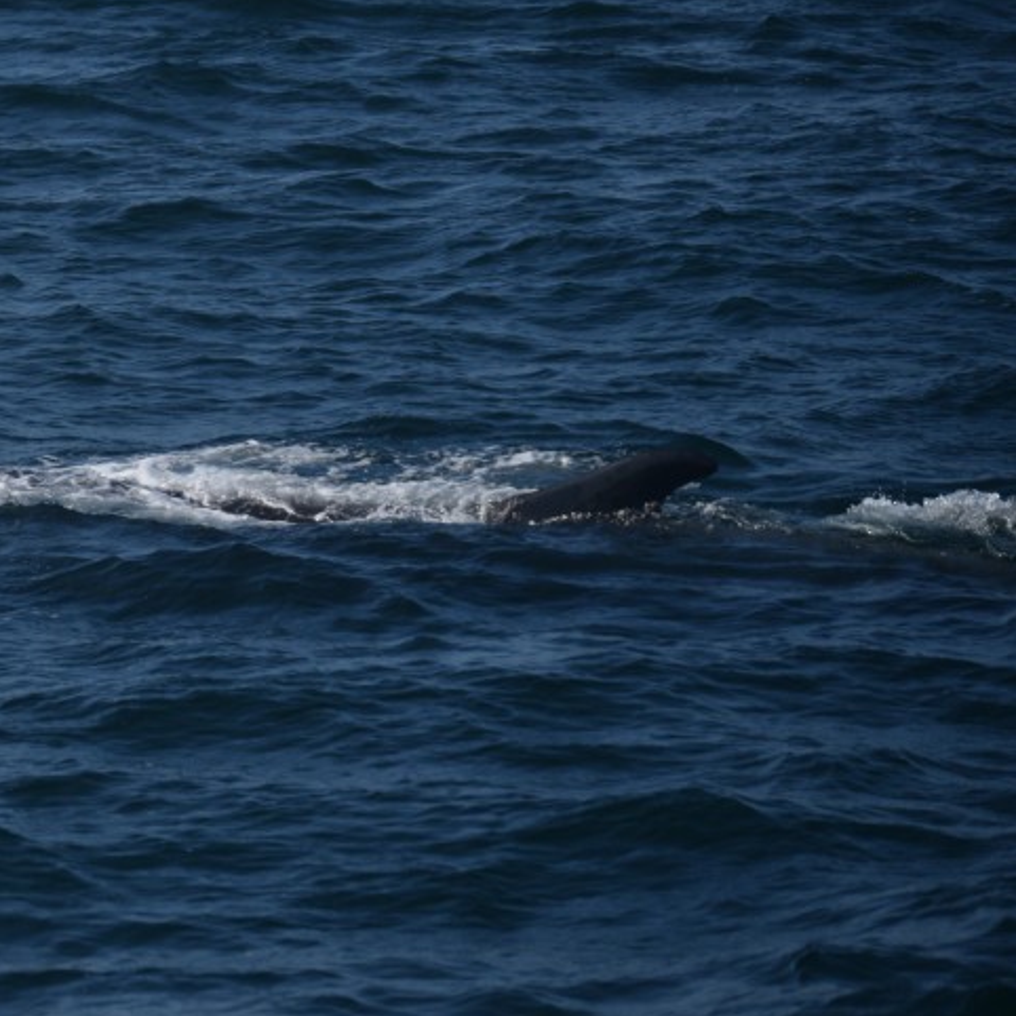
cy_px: 438
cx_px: -114
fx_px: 10626
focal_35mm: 320
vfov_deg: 5.5
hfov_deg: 5.5
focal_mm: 112
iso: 200
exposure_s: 1/4000
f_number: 4.8
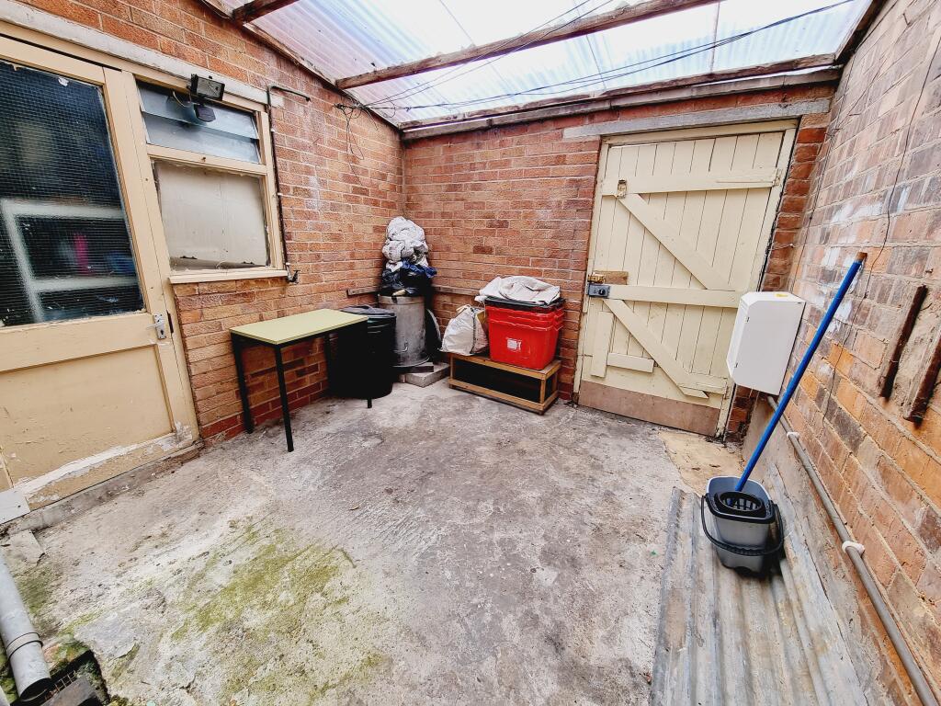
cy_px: 353
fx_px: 353
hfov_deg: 106.2
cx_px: 470
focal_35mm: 13
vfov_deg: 89.9
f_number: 2.2
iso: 50
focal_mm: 2.2
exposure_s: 1/162
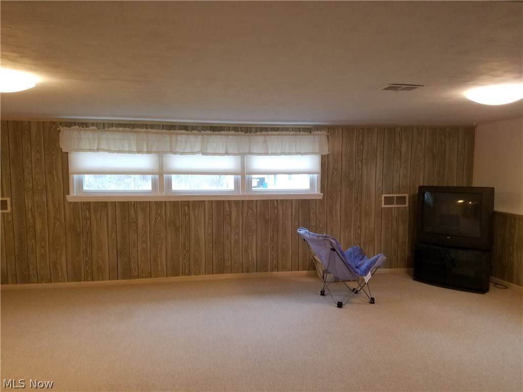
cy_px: 196
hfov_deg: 67.3
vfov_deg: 53.1
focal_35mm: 26
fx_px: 393
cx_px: 262
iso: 200
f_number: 1.7
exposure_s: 1/17
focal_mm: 4.2
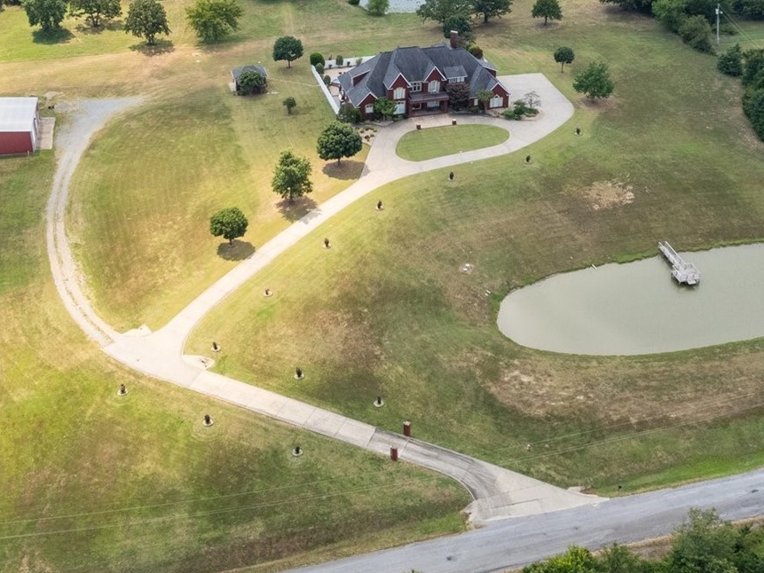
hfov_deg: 38.2
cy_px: 82
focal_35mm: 50
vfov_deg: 28.2
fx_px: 1104
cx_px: 380
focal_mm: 8.38
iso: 150
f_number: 2.8
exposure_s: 1/1600
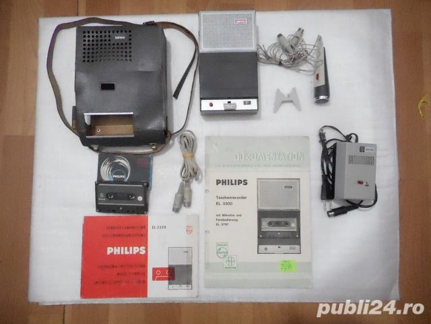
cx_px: 216
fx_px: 311
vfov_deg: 54.9
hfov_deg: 69.4
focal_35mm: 25
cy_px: 162
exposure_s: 1/25
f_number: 3.7
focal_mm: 4.5
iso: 3200
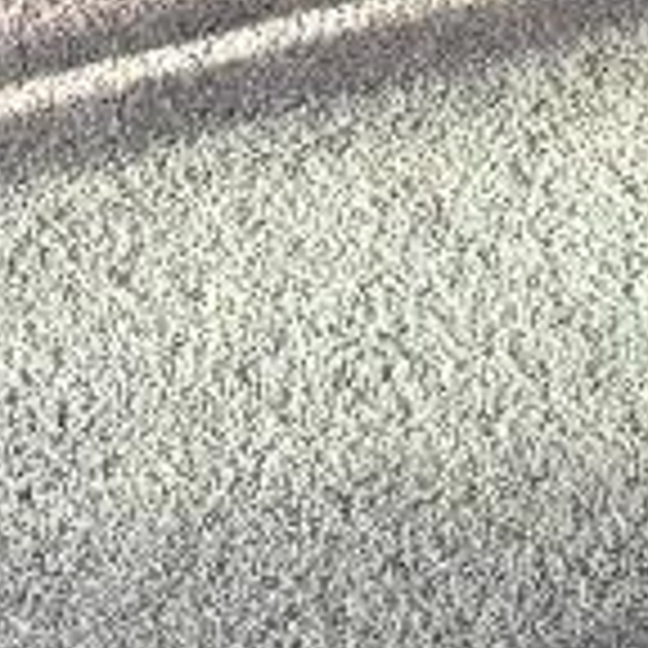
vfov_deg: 7.0
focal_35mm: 221
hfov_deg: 7.7
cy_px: -1420
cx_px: -518
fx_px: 4681
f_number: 1.78
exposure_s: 1/60
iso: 500
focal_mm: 6.76
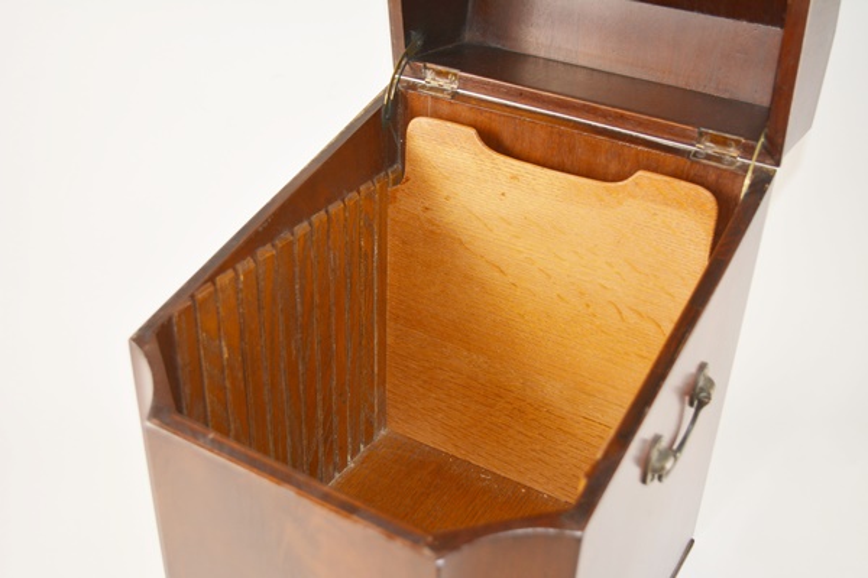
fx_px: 1013
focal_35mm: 42
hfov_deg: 46.4
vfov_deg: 31.9
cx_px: 434
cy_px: 289
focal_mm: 28
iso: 220
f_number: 4.5
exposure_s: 1/125
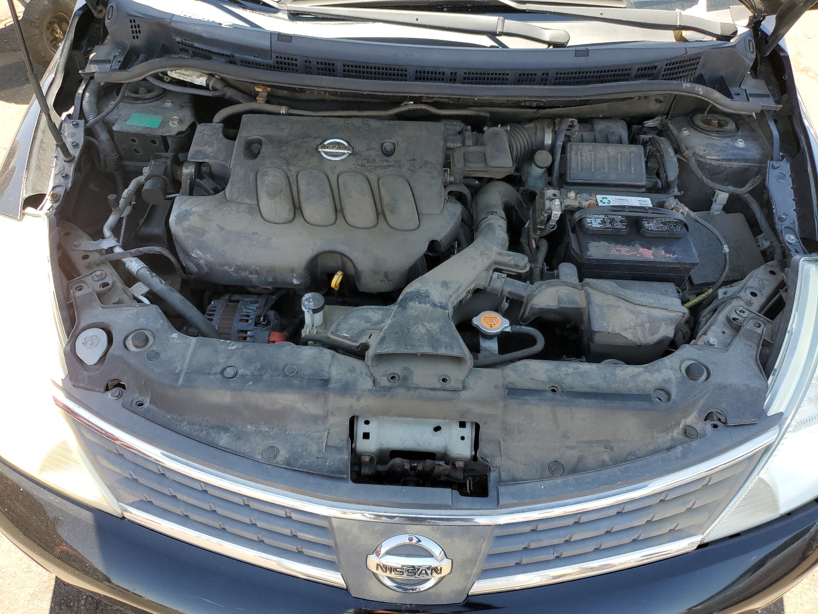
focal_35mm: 26
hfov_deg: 67.3
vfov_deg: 53.1
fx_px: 614
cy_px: 307
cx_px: 409
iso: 50
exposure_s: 1/357
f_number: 1.5
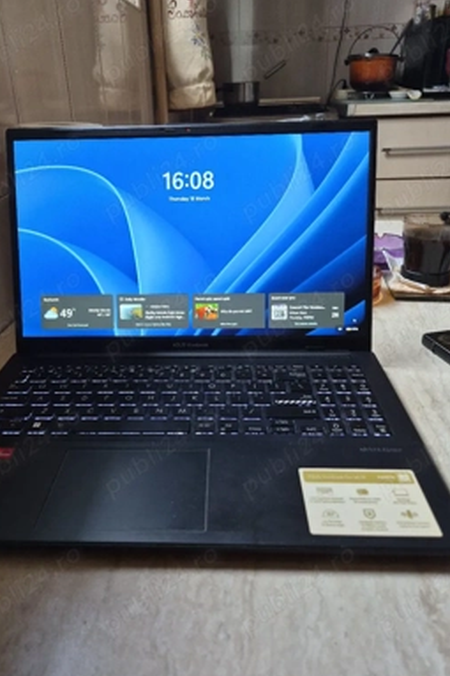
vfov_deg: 71.5
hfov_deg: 51.1
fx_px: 469
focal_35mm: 25
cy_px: 335
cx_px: 196
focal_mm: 5.4
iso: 320
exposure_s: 1/100
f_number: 1.8
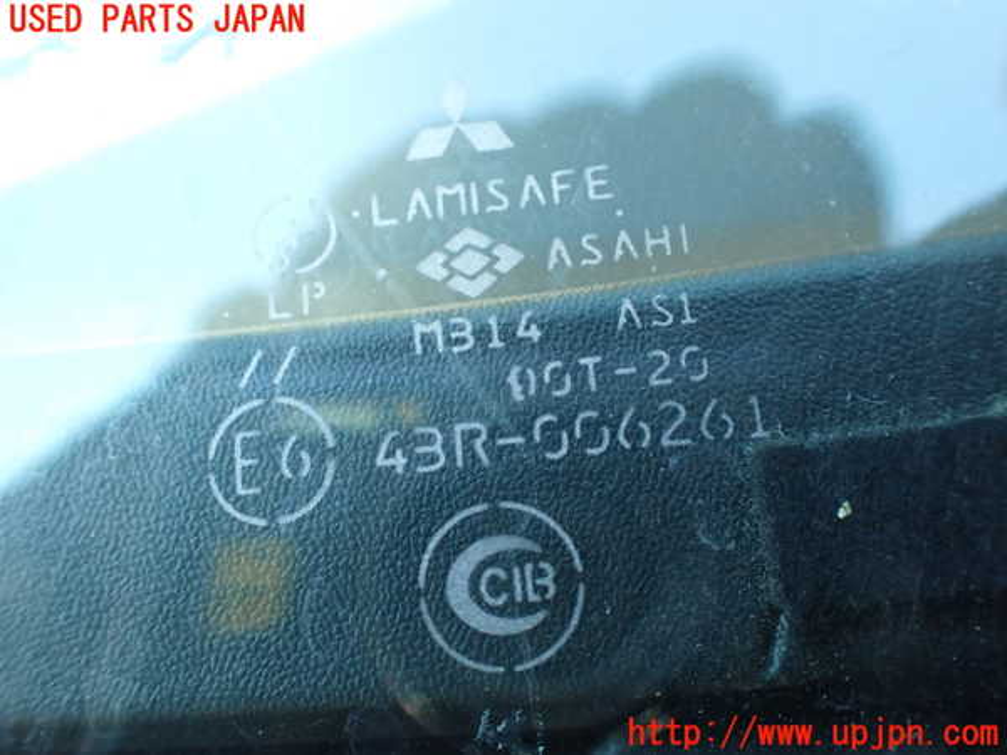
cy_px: 378
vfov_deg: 46.8
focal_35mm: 30
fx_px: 873
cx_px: 504
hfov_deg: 60.0
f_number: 2.3
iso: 320
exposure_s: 1/125
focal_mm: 5.4
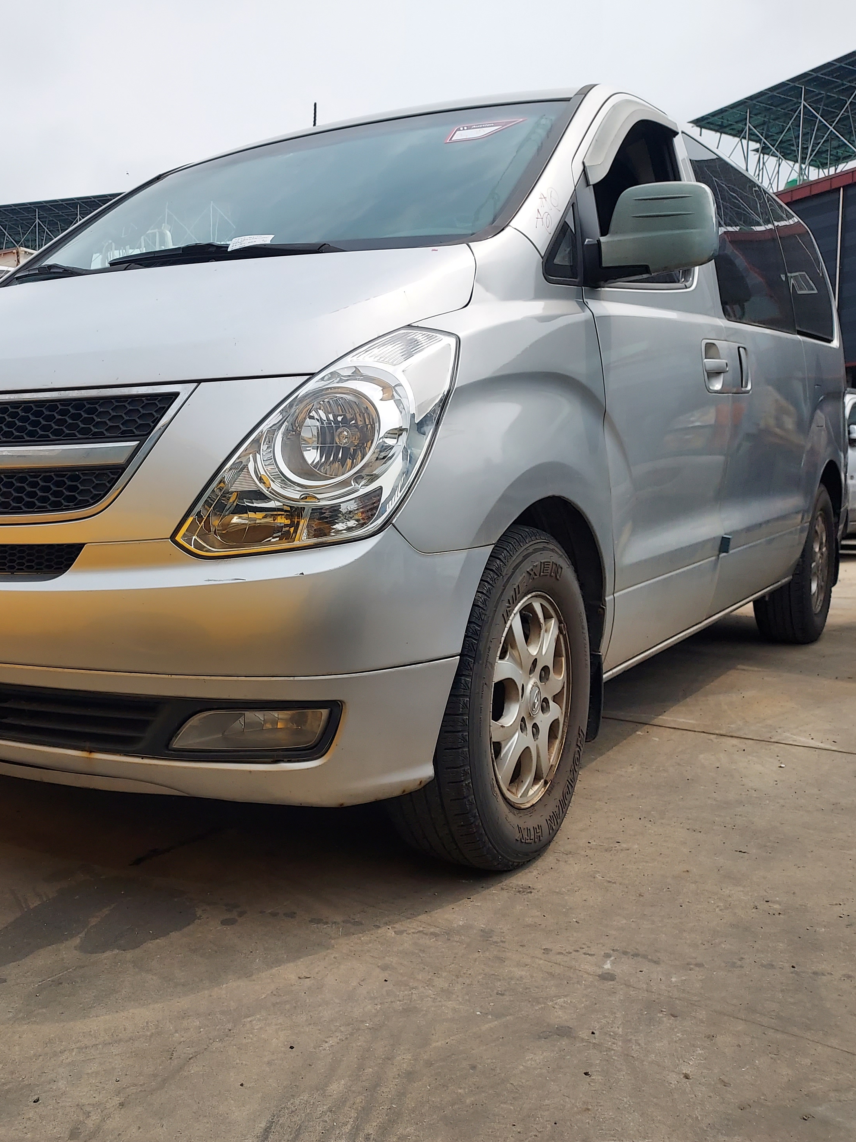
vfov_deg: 55.3
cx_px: 250
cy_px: 562
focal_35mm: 33
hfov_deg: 42.1
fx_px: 1088
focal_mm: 4.6
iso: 40
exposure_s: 1/1457
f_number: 1.8
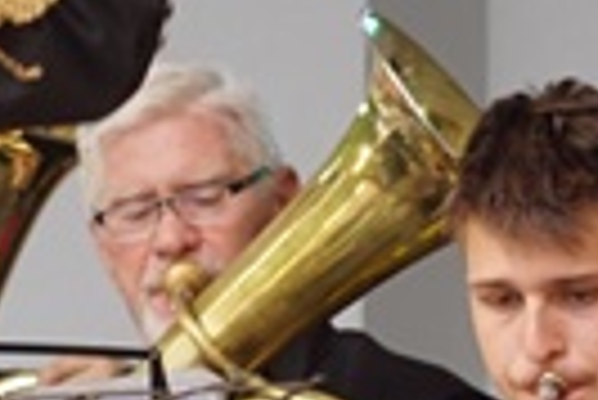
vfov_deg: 1.8
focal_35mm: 786
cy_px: 274
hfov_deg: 2.6
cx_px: 259
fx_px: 13070
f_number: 5.6
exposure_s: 1/125
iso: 320
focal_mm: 70
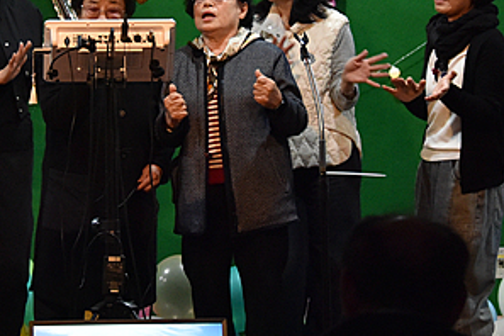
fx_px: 3472
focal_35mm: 248
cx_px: 171
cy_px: -13
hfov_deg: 8.3
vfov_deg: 5.5
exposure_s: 1/125
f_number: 5.3
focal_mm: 92
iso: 3600
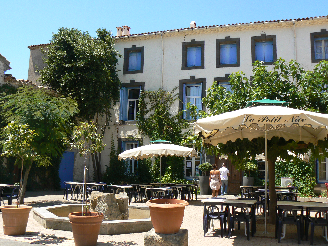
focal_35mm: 36
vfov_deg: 39.7
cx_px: 164
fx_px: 341
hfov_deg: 51.4
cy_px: 123
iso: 80
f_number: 5.6
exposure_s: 1/250
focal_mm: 6
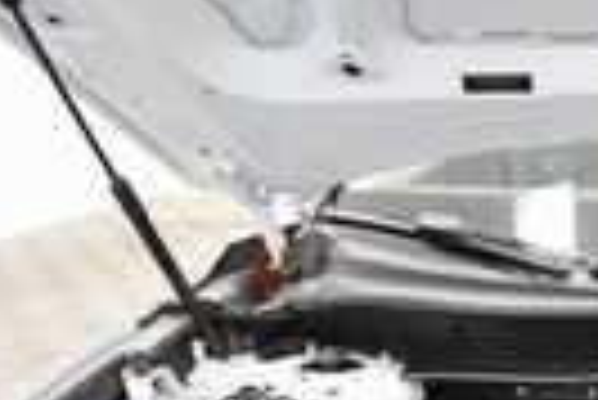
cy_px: 515
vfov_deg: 25.8
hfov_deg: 32.9
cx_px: 769
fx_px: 748
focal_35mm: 45
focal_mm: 10
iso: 2800
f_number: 4.5
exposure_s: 1/125
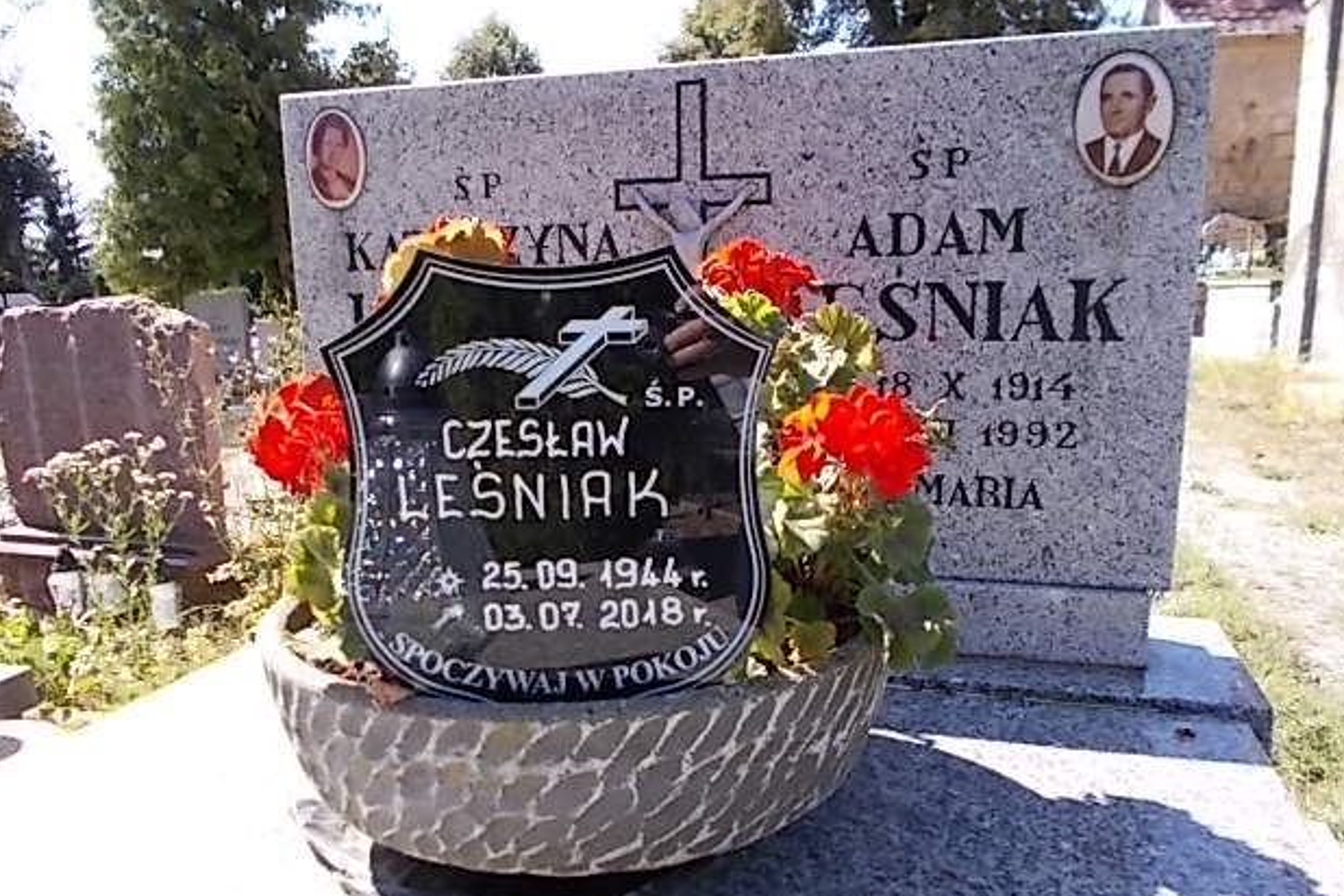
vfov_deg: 46.3
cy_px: 511
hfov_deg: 65.5
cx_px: 661
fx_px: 1045
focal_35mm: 28
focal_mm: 4.6
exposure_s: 1/250
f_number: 3.2
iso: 80
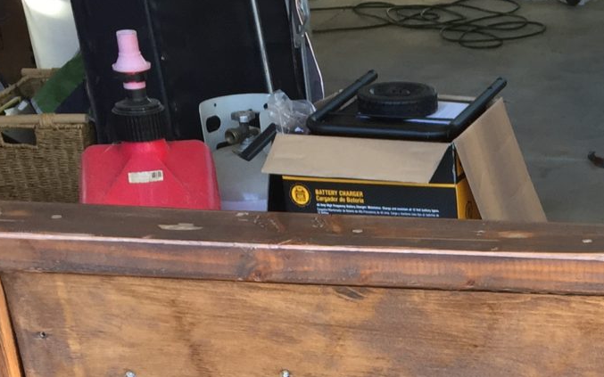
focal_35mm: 93
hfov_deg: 21.5
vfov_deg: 13.4
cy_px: 538
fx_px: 1531
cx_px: 603
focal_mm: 4.15
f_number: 2.2
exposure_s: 1/60
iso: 40
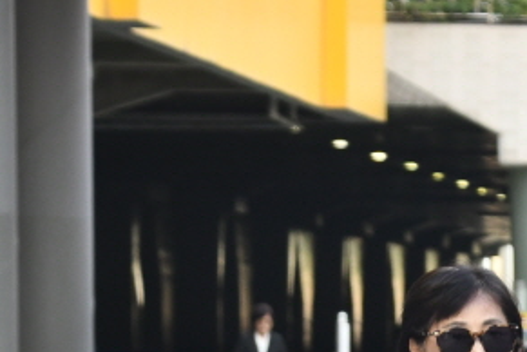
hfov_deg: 5.4
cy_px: 557
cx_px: 654
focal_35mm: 377
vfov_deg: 3.6
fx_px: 5518
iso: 800
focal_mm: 70
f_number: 5.6
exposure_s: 1/500
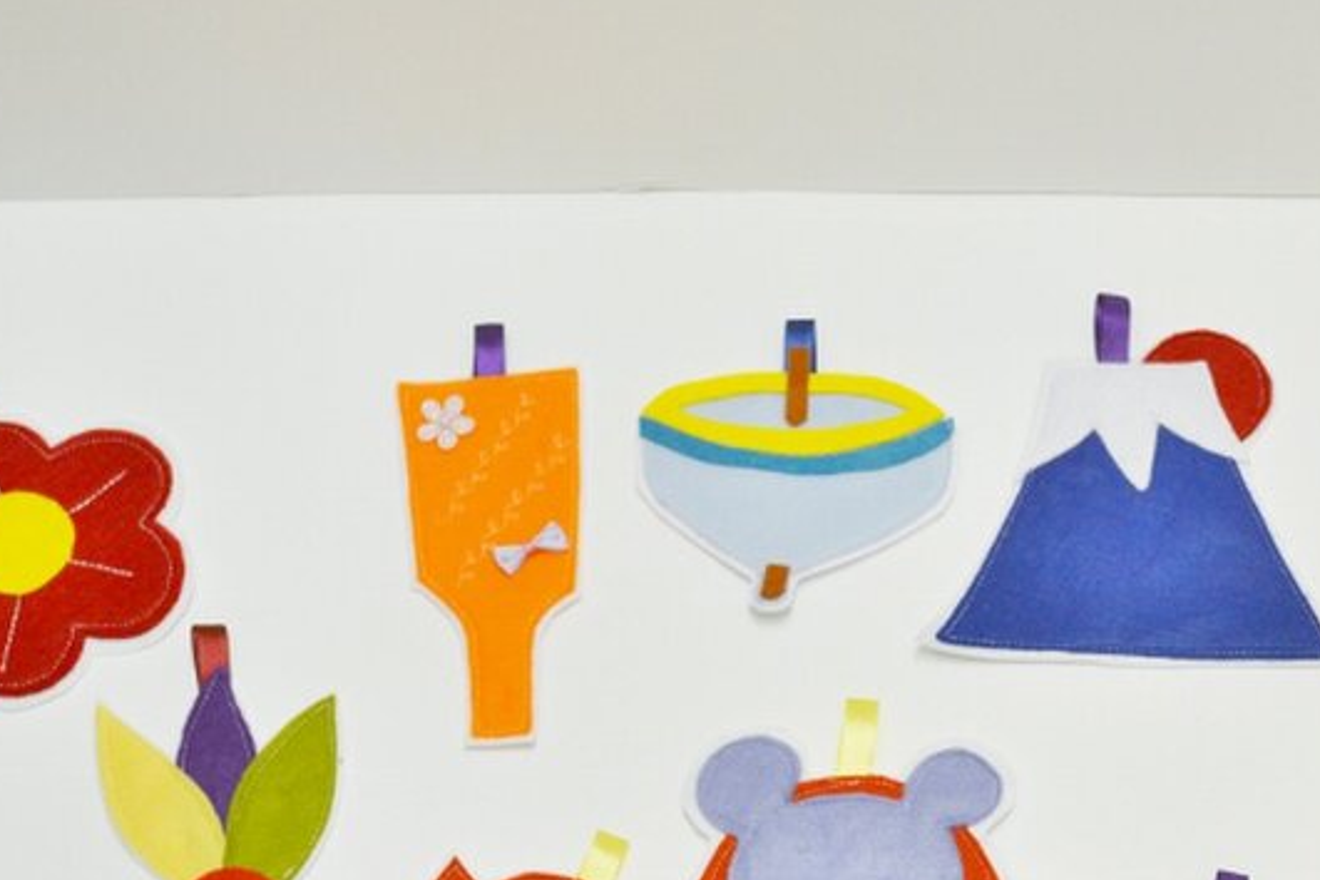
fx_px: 3776
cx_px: 957
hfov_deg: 19.7
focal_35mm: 103
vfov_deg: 13.3
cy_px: 646
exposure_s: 1/20
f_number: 5
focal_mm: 38
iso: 400
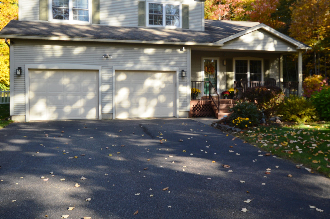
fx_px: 311
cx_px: 193
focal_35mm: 34
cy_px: 91
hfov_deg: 55.5
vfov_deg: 38.7
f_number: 5.6
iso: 100
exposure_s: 1/125
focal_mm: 18
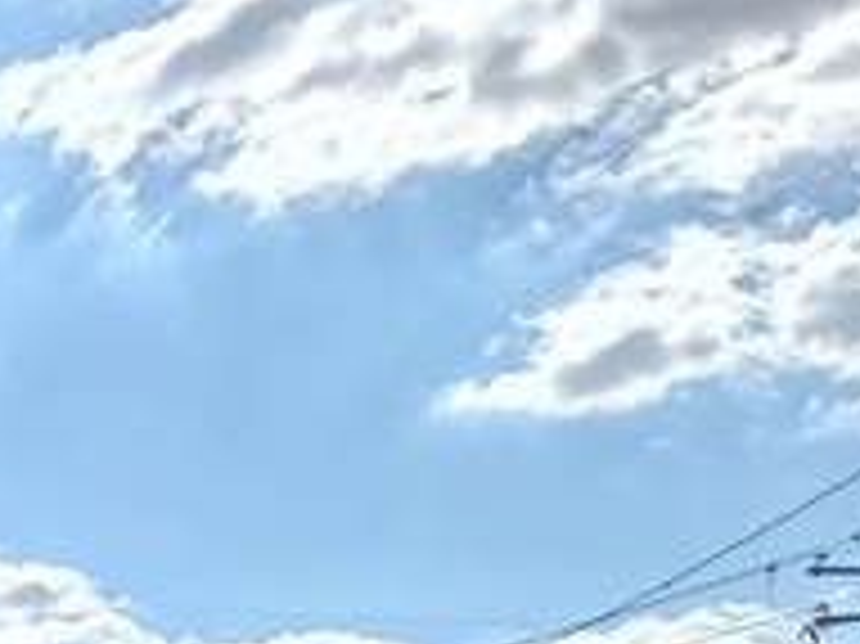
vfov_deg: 14.7
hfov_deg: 14.1
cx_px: -1274
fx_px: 2160
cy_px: 1184
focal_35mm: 87
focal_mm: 2.2
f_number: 1.9
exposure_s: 1/1623
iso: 40
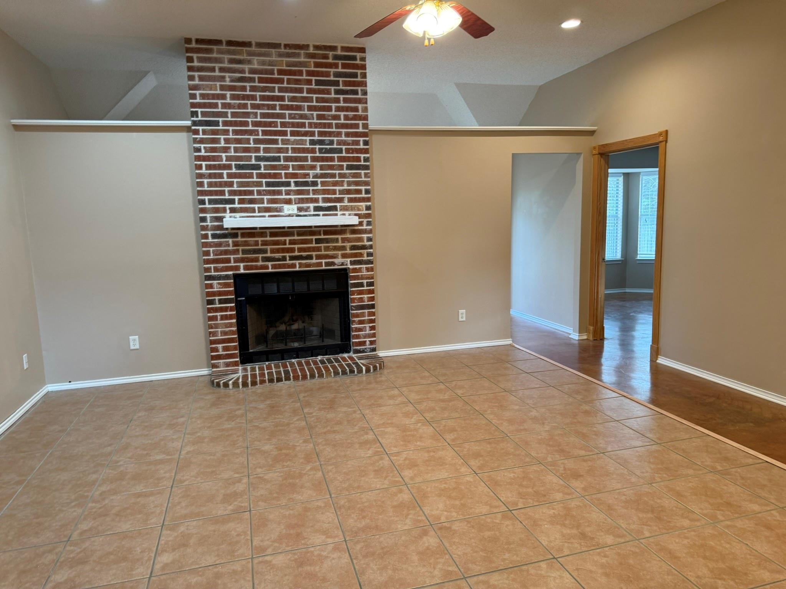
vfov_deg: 56.8
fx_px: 545
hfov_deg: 71.6
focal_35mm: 24
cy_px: 294
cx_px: 393
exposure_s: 1/60
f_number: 1.78
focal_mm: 6.76
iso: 200
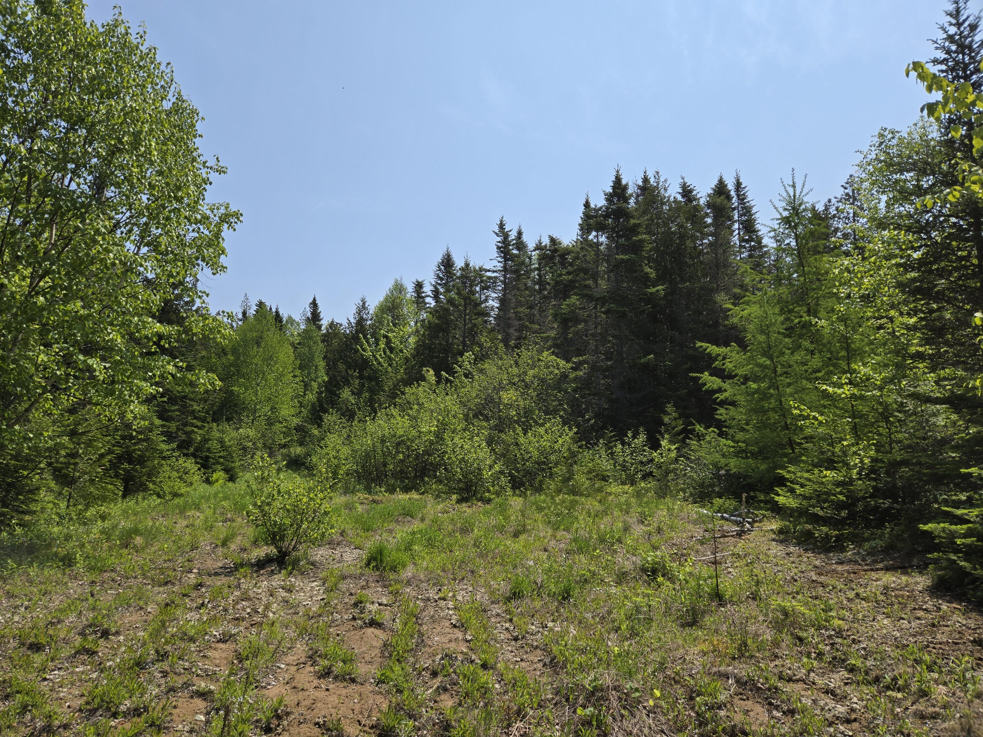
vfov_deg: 58.9
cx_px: 492
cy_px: 368
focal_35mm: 23
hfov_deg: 73.9
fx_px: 653
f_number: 1.8
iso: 25
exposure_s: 1/2805
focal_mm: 5.4
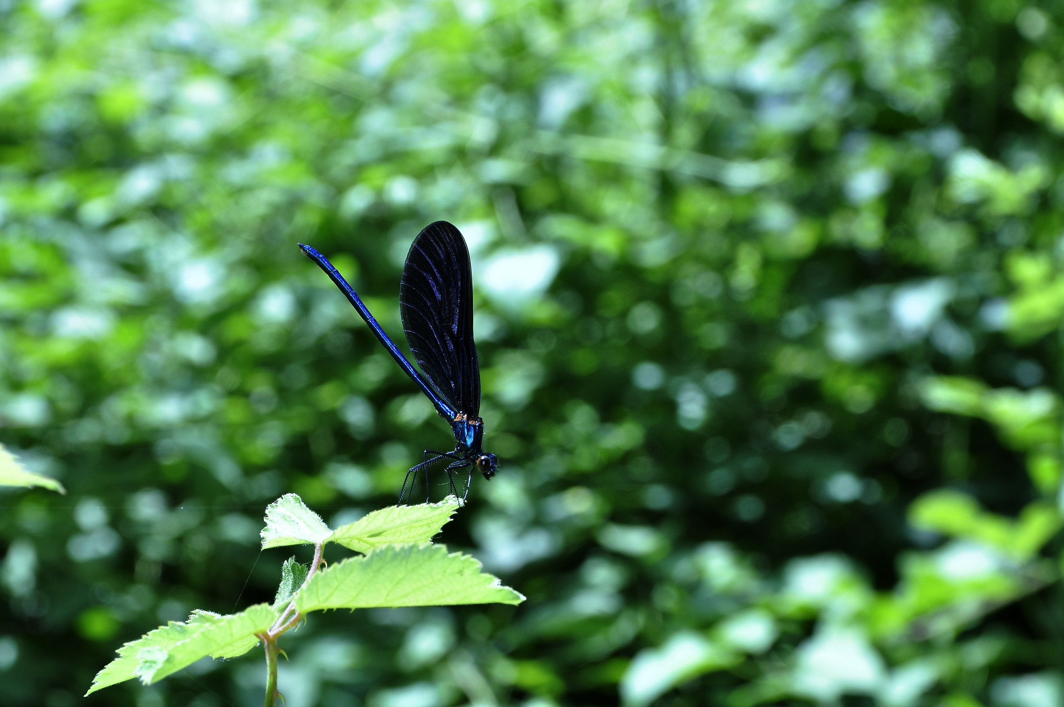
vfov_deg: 13.0
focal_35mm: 105
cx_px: 532
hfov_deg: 19.5
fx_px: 3100
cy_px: 354
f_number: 10
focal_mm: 70
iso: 400
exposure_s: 1/200
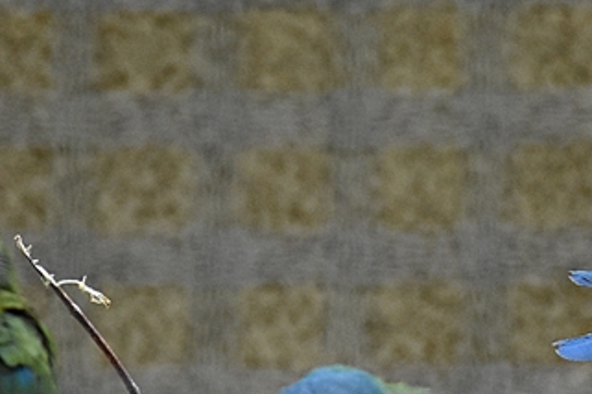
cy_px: 327
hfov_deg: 3.1
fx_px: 11000
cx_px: 579
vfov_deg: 2.1
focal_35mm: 669
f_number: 5.6
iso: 2500
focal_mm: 140
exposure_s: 1/500
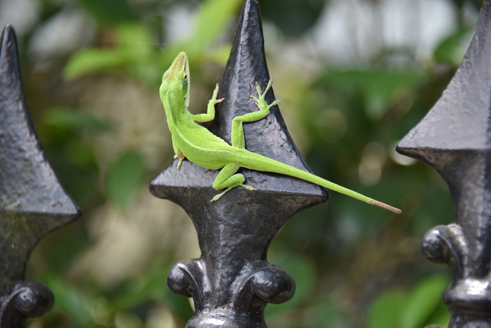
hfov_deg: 12.1
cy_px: 164
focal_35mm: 170
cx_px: 246
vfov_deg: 8.1
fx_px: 2319
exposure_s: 1/400
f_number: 5.6
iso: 900
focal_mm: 170
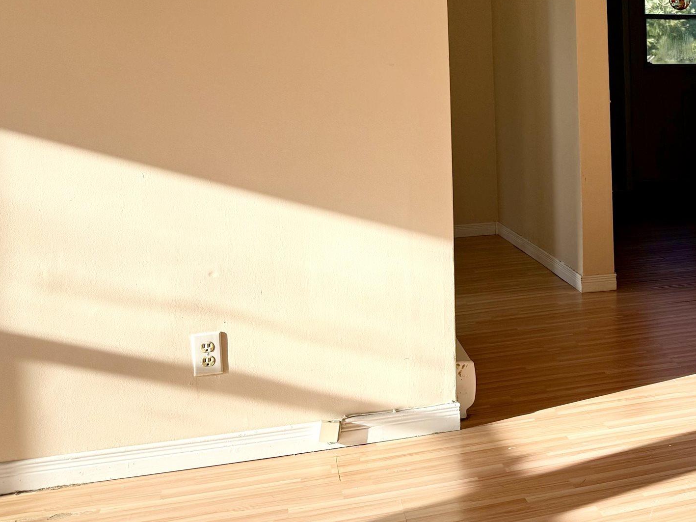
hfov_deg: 33.1
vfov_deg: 27.7
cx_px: 725
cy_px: 143
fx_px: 1045
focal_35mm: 52
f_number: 1.78
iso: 80
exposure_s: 1/1464
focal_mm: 6.76
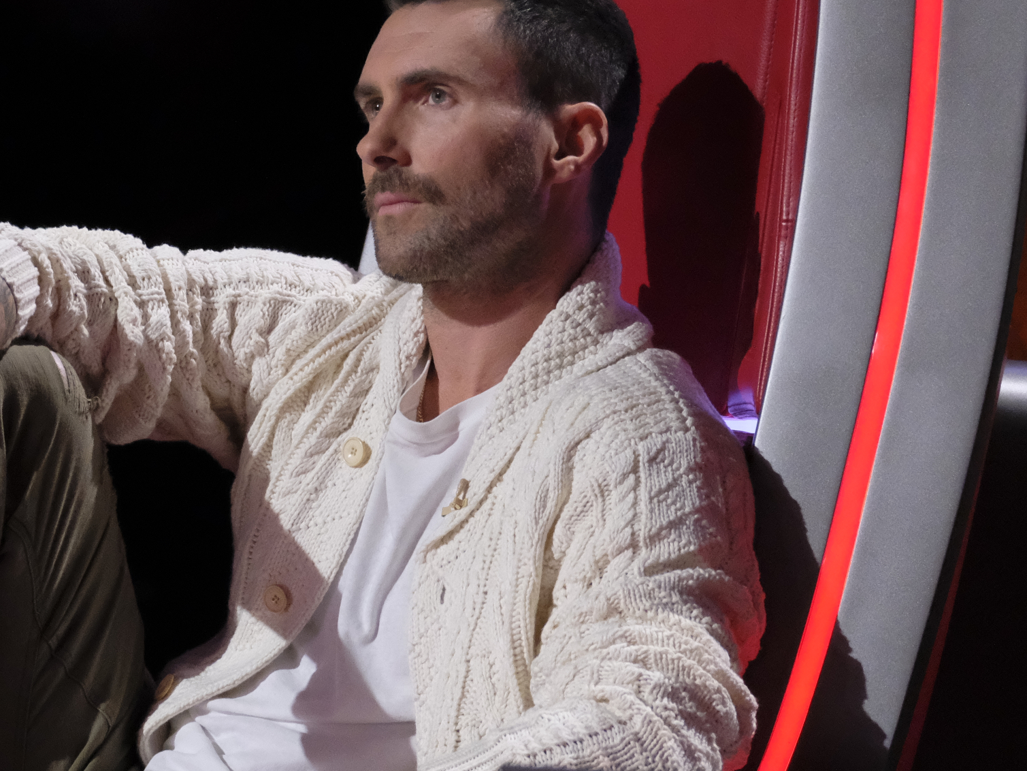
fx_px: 19286
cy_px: 467
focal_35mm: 650
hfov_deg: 3.0
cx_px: 116
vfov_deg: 2.3
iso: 6400
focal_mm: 226.6
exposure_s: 1/160
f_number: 5
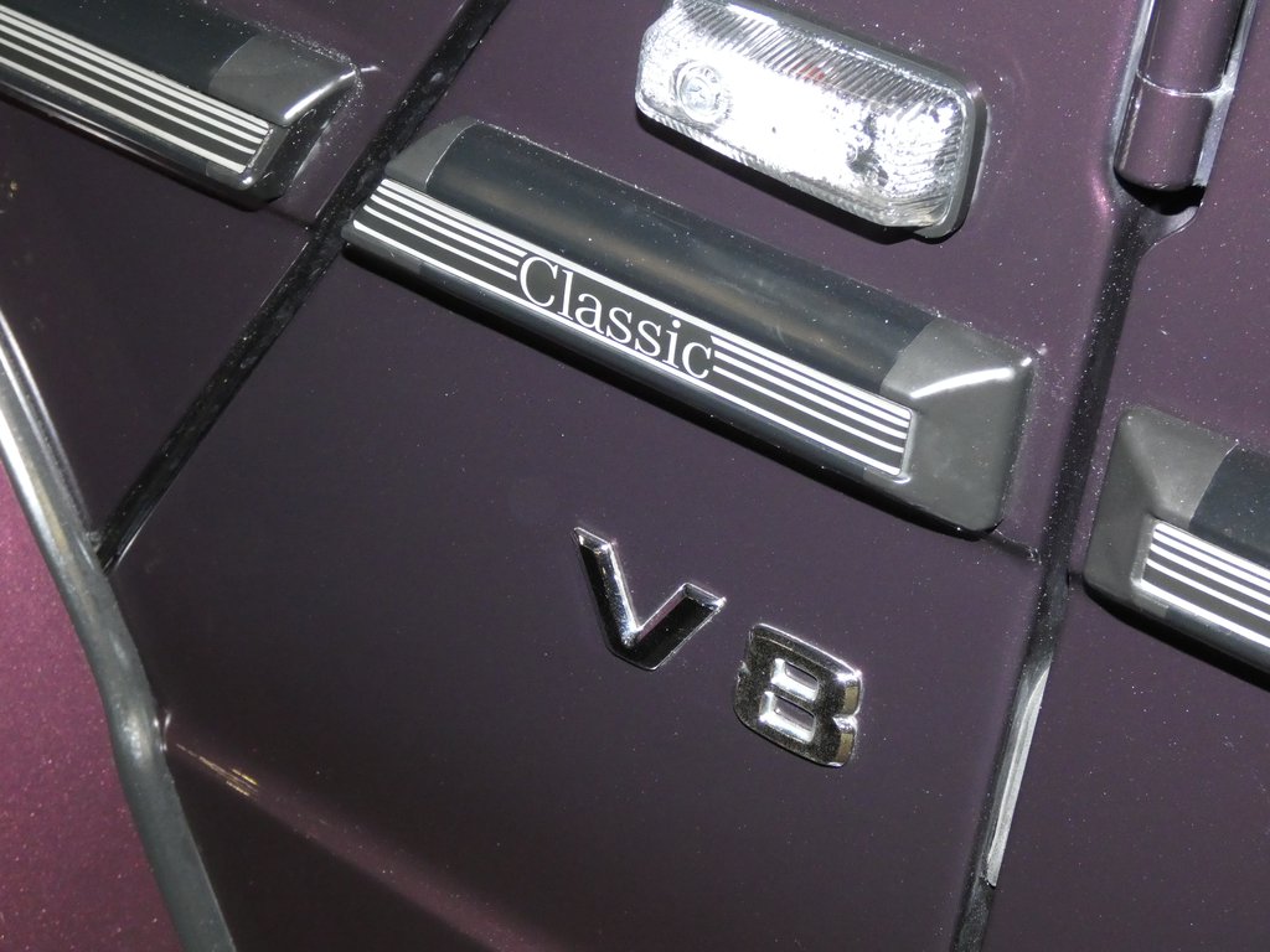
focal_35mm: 72
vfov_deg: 20.4
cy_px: 476
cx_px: 635
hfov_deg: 27.0
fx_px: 2642
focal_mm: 12.9
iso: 800
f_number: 4.3
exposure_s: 1/250
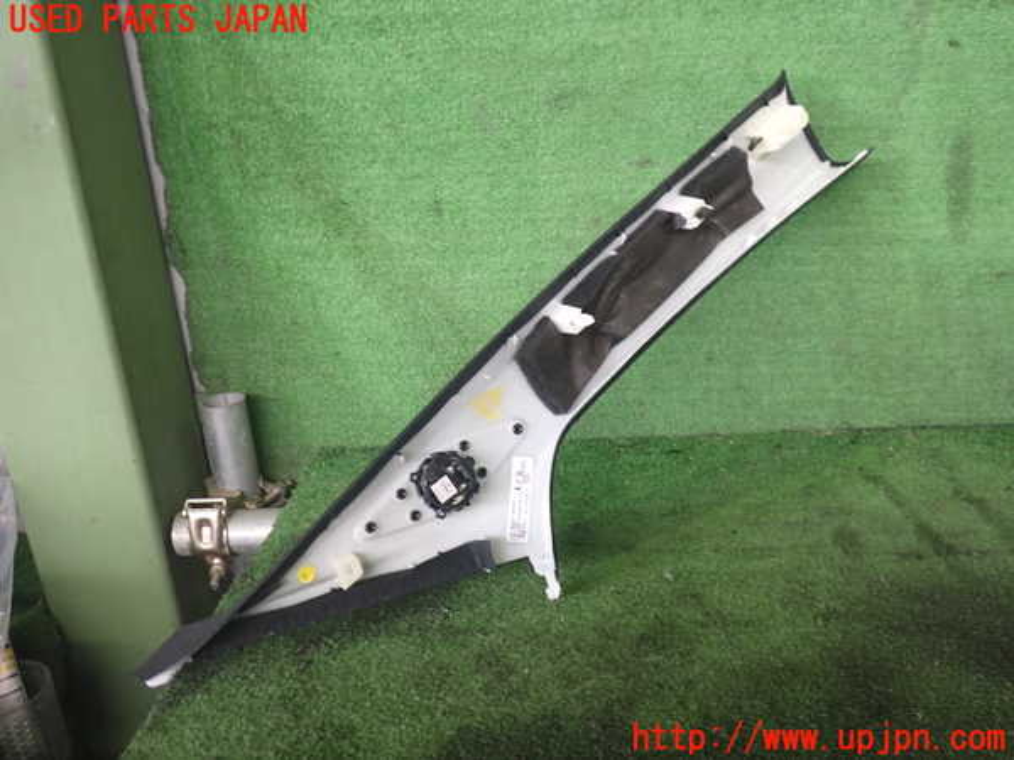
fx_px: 879
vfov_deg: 46.8
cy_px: 380
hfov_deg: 60.0
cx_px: 507
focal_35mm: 30
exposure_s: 1/50
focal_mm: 5.4
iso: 200
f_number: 2.3
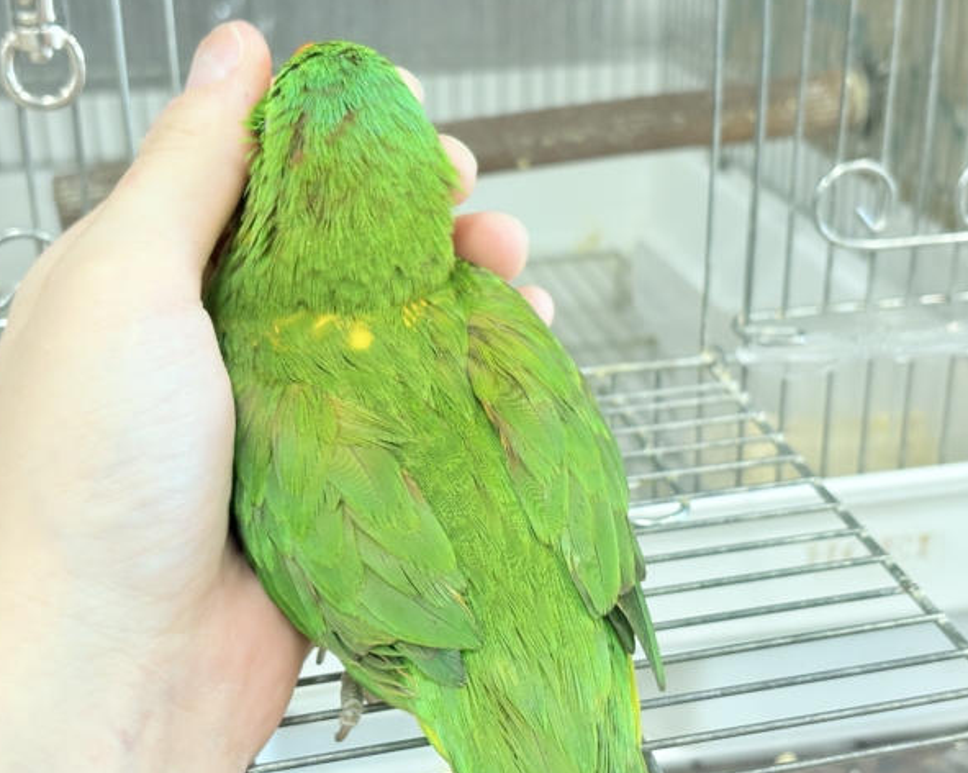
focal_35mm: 55
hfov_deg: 34.2
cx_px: 473
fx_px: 1575
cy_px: 385
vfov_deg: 27.6
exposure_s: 1/50
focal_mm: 5.96
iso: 100
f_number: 1.6
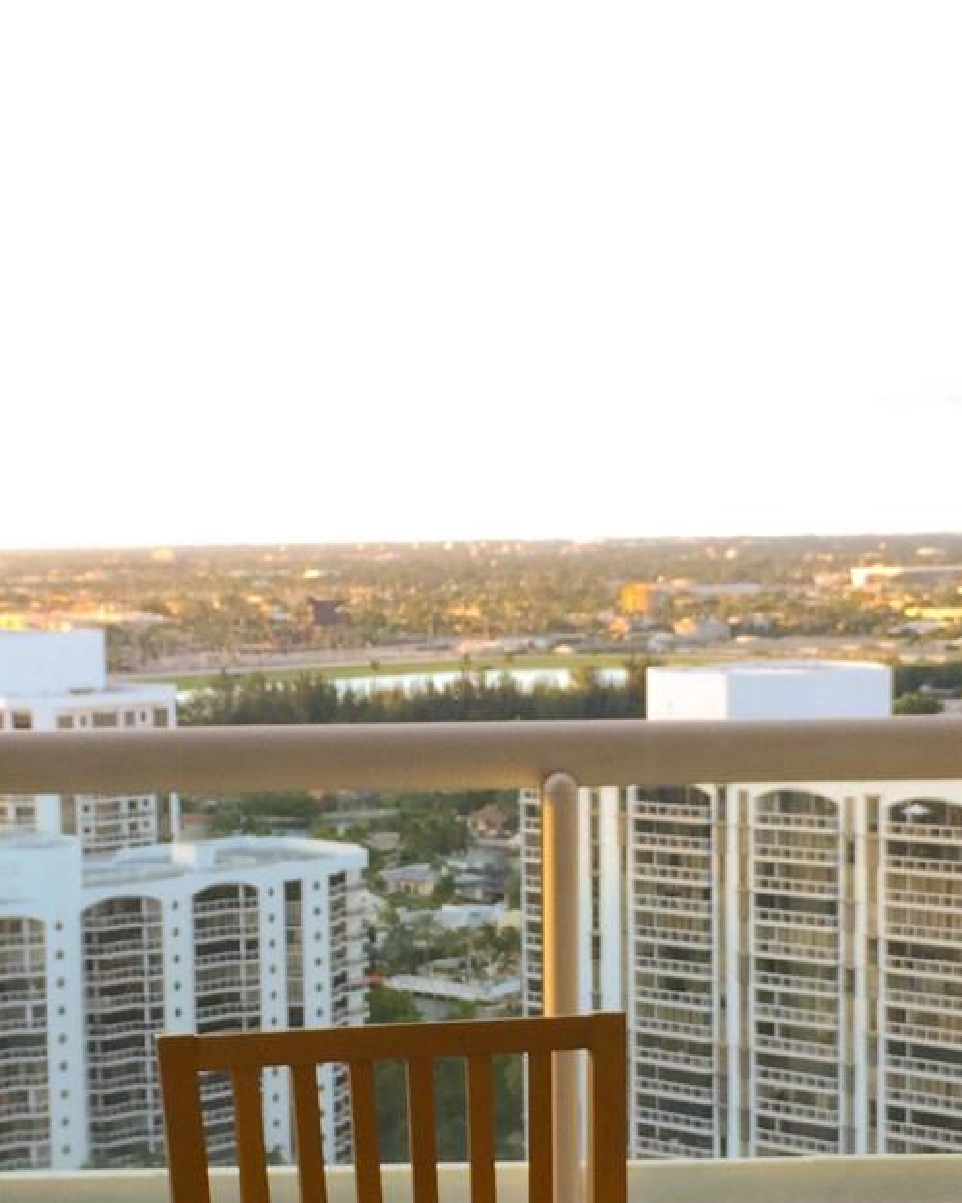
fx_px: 2598
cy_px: 861
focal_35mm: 73
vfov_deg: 25.8
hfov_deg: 21.0
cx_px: 472
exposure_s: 1/60
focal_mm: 4.15
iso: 50
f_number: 2.2
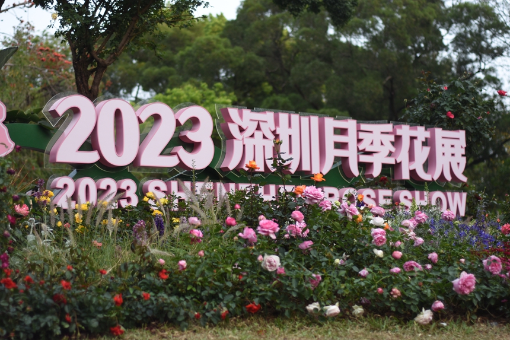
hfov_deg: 27.0
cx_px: 255
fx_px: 1062
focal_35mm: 75
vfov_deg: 18.2
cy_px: 170
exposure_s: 1/350
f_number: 2
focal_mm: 50
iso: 100
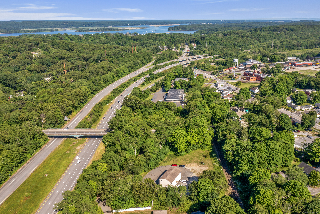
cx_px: 160
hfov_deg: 65.5
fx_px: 249
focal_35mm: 28
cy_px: 107
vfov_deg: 46.4
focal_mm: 10.26
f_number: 6.3
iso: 100
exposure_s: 1/240
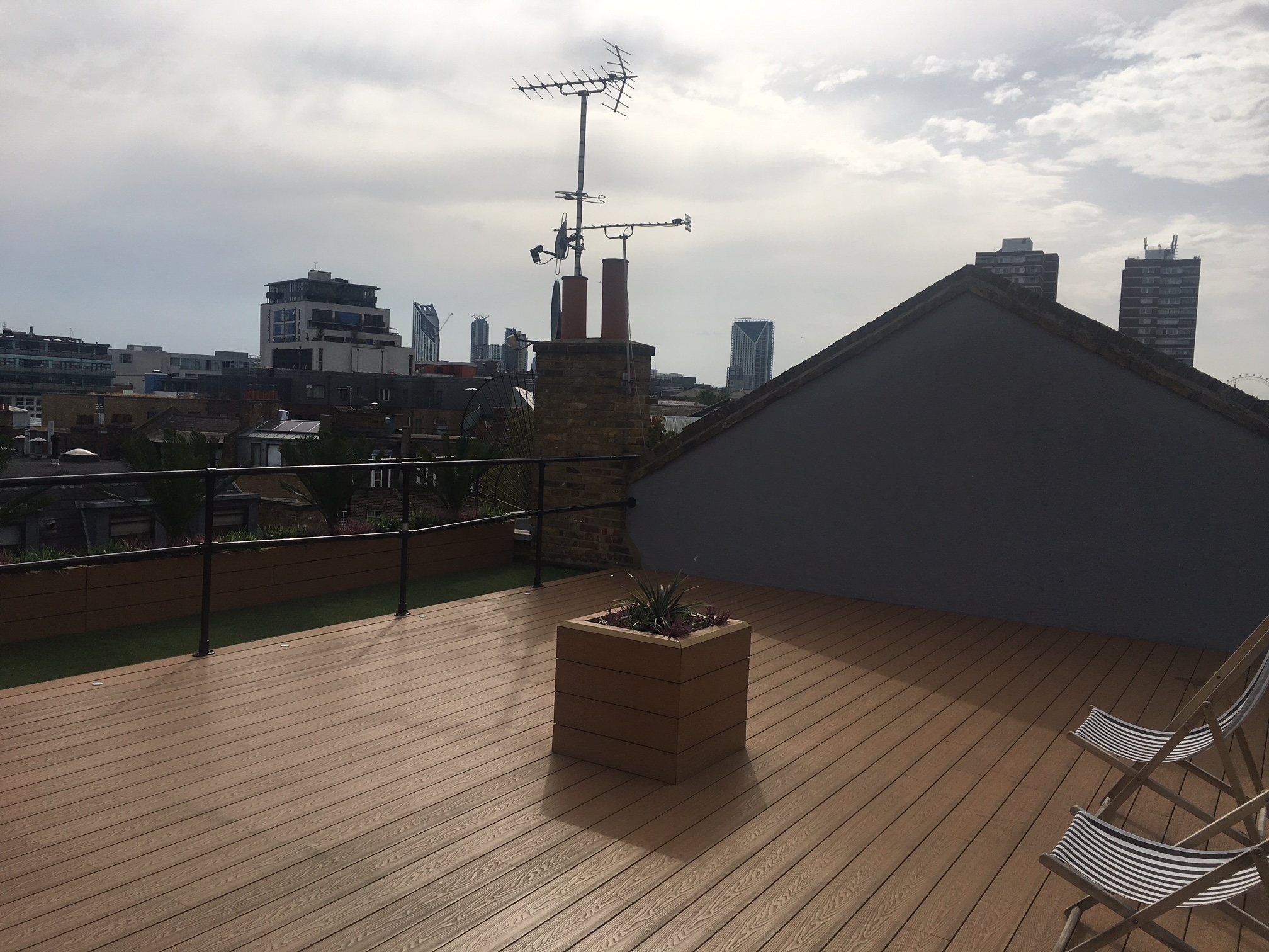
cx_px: 634
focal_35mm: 29
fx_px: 1063
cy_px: 476
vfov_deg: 48.2
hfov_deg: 61.7
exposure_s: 1/3663
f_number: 2.2
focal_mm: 4.15
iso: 25
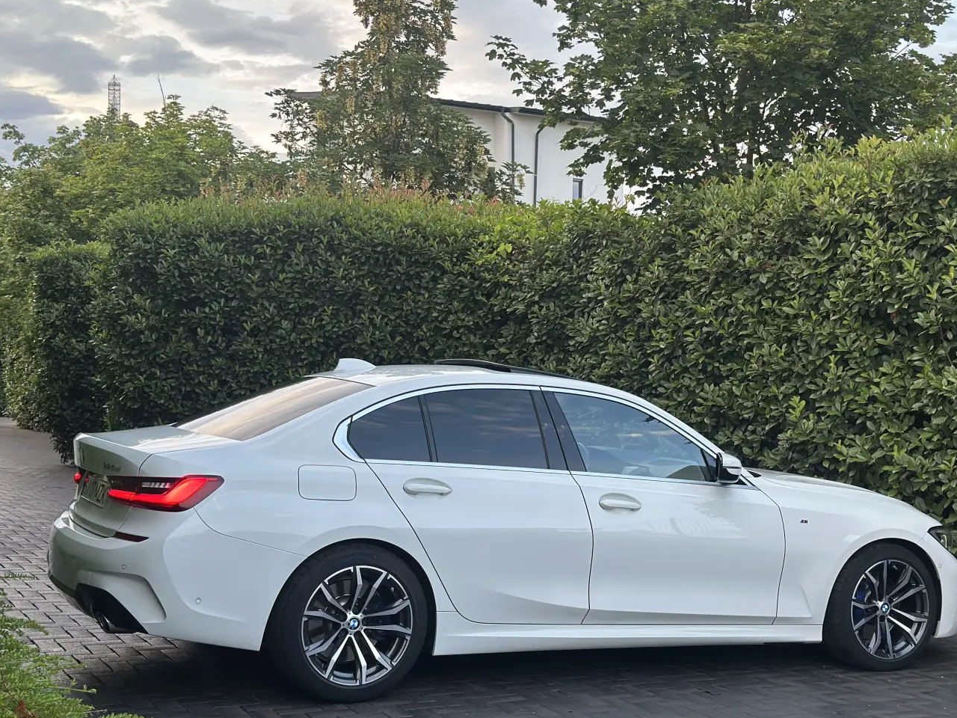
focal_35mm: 54
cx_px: 538
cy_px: 330
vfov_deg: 27.0
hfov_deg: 35.5
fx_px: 1493
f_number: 1.78
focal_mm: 6.86
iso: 80
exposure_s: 1/121
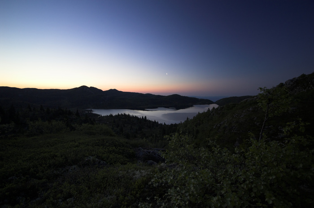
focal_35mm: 15
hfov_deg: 100.5
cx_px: 157
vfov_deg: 77.0
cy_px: 104
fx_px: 131
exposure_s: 1/5
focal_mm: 10
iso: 400
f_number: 4.5
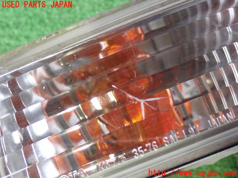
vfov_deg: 29.1
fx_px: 344
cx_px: 119
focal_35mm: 50
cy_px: 89
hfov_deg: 38.2
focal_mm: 9.01
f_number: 3.2
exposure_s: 1/30
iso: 800
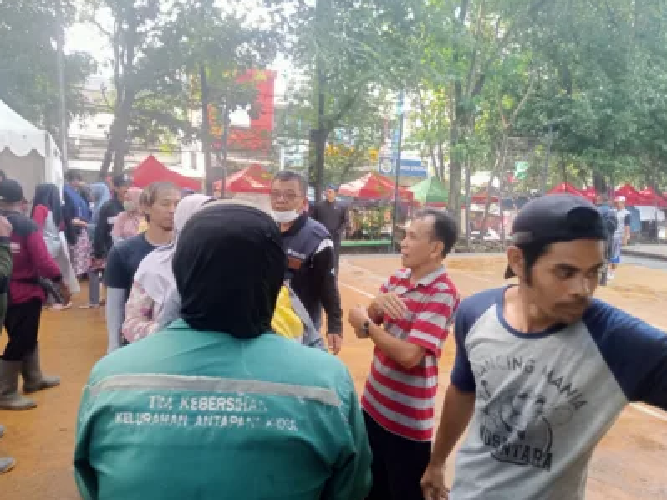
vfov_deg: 46.8
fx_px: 578
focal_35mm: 30
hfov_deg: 60.0
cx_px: 337
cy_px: 249
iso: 186
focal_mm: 3.37
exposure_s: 1/100
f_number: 2.2
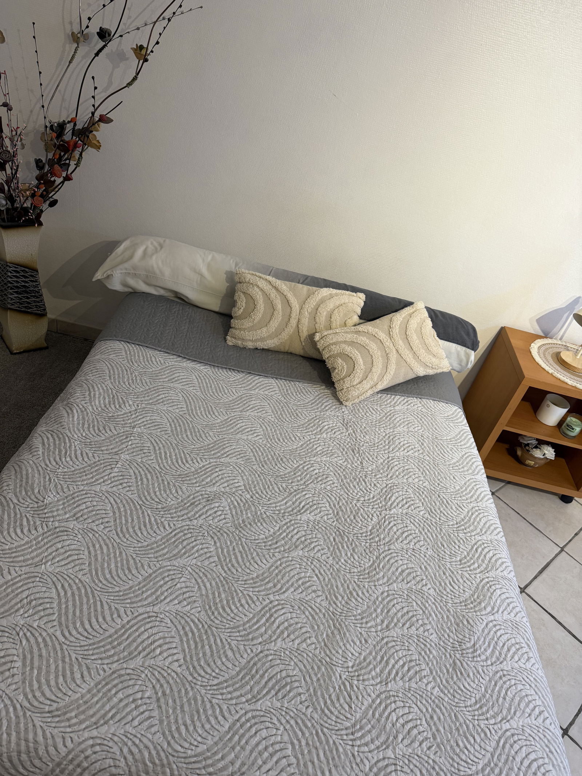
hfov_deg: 56.8
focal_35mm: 24
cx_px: 291
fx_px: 538
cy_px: 388
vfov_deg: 71.6
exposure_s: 1/50
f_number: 1.78
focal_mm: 6.76
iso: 160
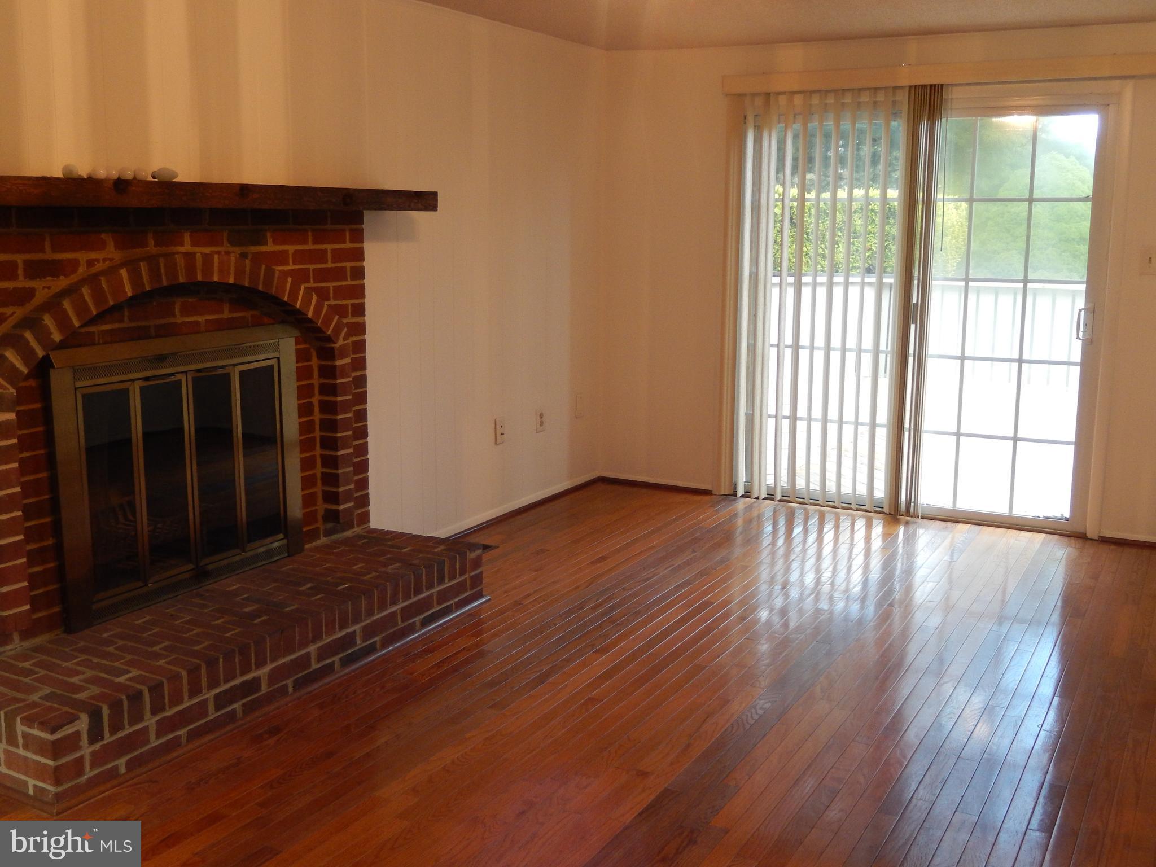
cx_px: 578
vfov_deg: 39.7
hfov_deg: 51.4
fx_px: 1202
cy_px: 434
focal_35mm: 36
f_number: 4
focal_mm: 6.5
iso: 250
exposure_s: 1/30
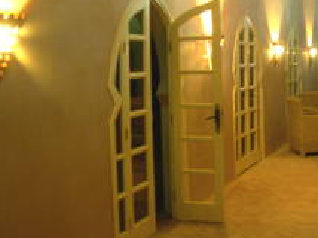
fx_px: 587
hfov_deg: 29.8
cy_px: 89
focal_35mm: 64
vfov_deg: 22.8
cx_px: 238
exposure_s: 1/2.5
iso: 200
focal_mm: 7.8
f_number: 2.8
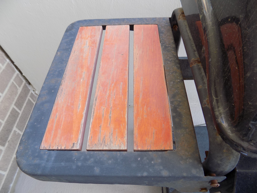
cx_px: 128
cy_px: 96
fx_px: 171
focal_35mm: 23
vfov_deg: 58.9
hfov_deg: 73.9
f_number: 3.1
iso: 80
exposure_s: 1/40
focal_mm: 4
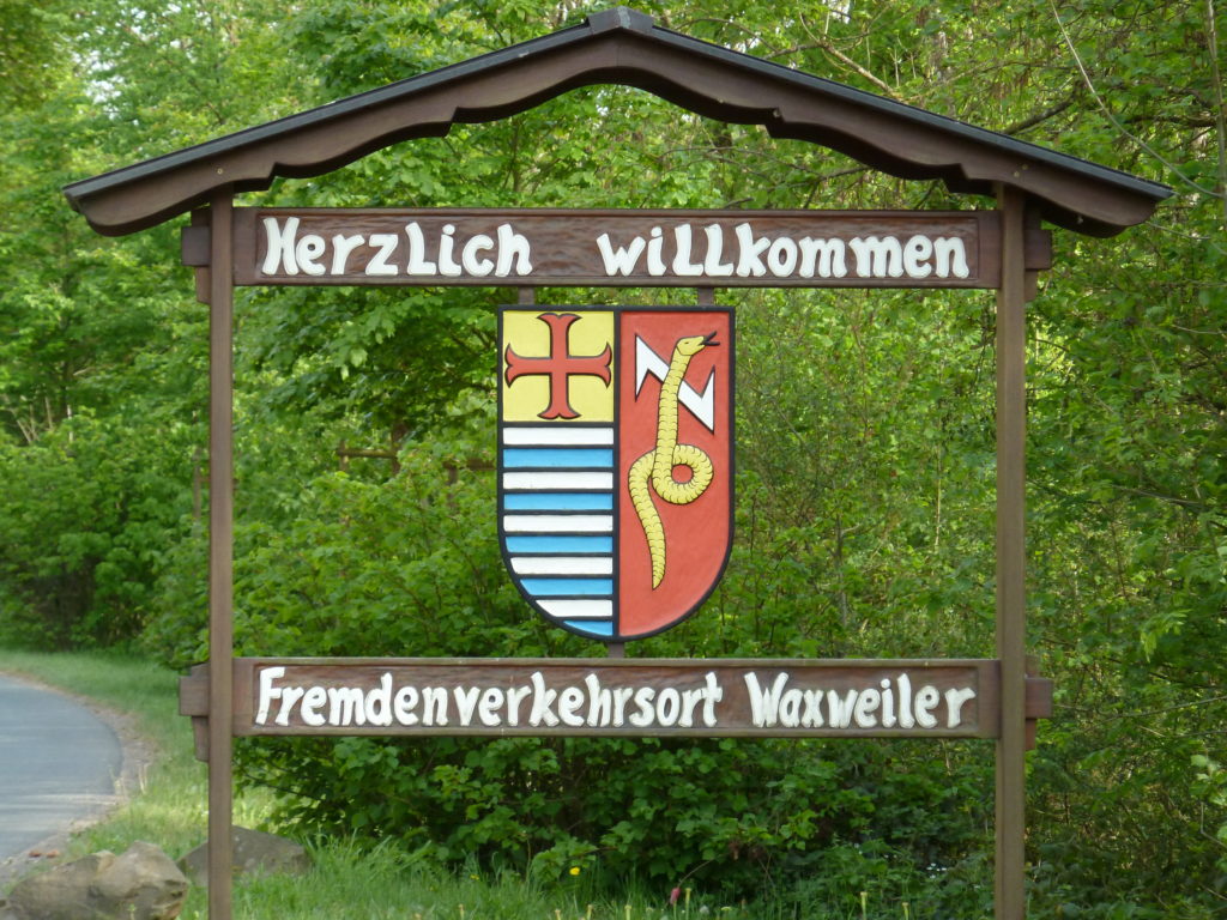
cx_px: 614
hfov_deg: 10.1
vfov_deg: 7.6
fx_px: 6947
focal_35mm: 196
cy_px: 460
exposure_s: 1/160
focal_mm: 32.1
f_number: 4.5
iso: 200
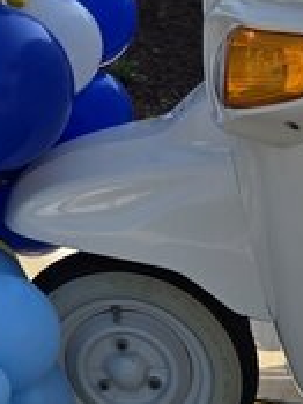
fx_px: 1636
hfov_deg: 9.4
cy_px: -52
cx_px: -442
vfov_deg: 13.8
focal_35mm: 140
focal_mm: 6.3
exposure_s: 1/641
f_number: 1.7
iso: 12
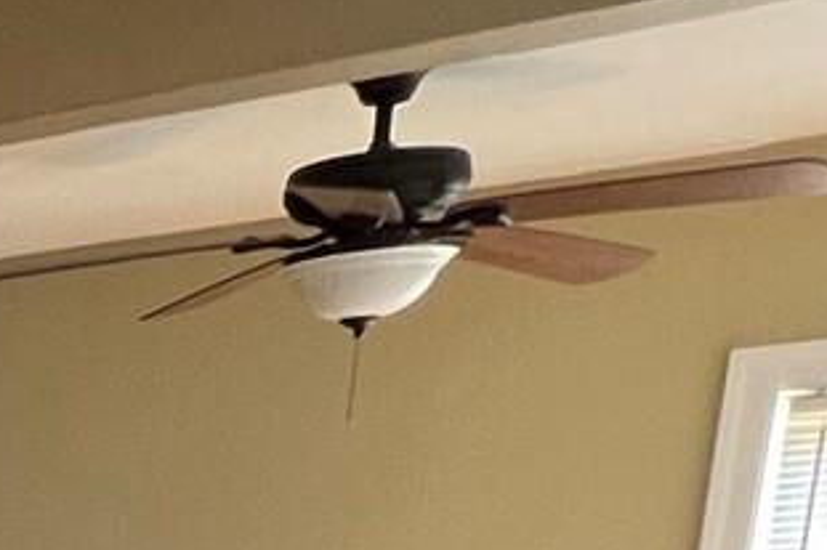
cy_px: 1259
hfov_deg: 15.9
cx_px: -976
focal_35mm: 89
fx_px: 2043
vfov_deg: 12.5
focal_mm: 1.57
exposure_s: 1/60
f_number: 1.8
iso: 250
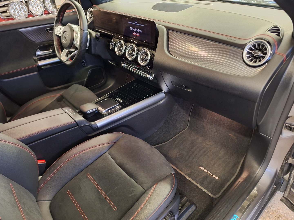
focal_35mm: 23
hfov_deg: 73.9
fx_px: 195
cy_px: 110
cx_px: 147
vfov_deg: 58.9
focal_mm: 5.54
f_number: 1.8
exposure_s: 1/20
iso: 800
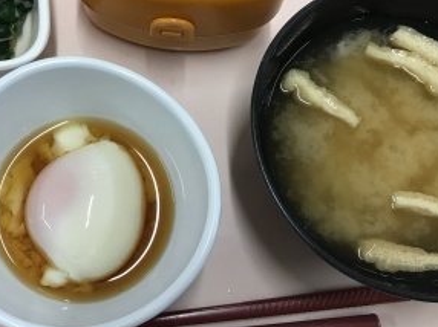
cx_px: 119
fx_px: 619
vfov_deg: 29.5
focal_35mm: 49
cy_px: 114
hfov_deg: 38.1
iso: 20
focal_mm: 3.99
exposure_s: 1/33
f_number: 1.8
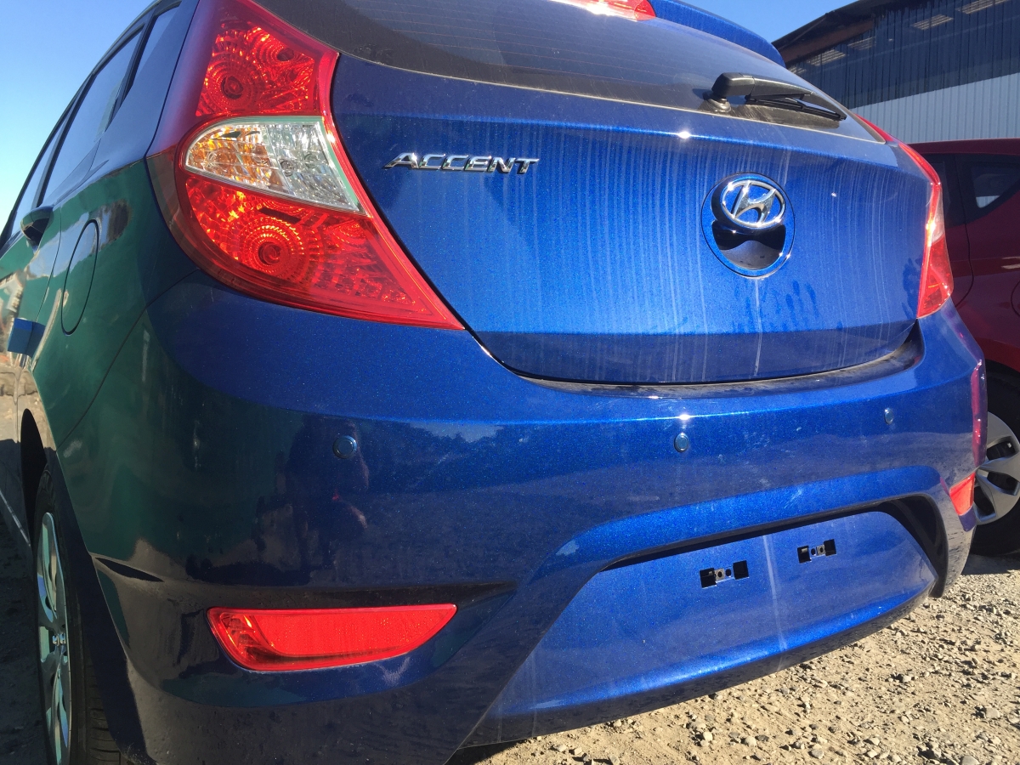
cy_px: 382
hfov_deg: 61.7
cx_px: 510
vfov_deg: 48.2
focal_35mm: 29
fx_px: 855
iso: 32
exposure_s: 1/534
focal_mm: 4.15
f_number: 2.2
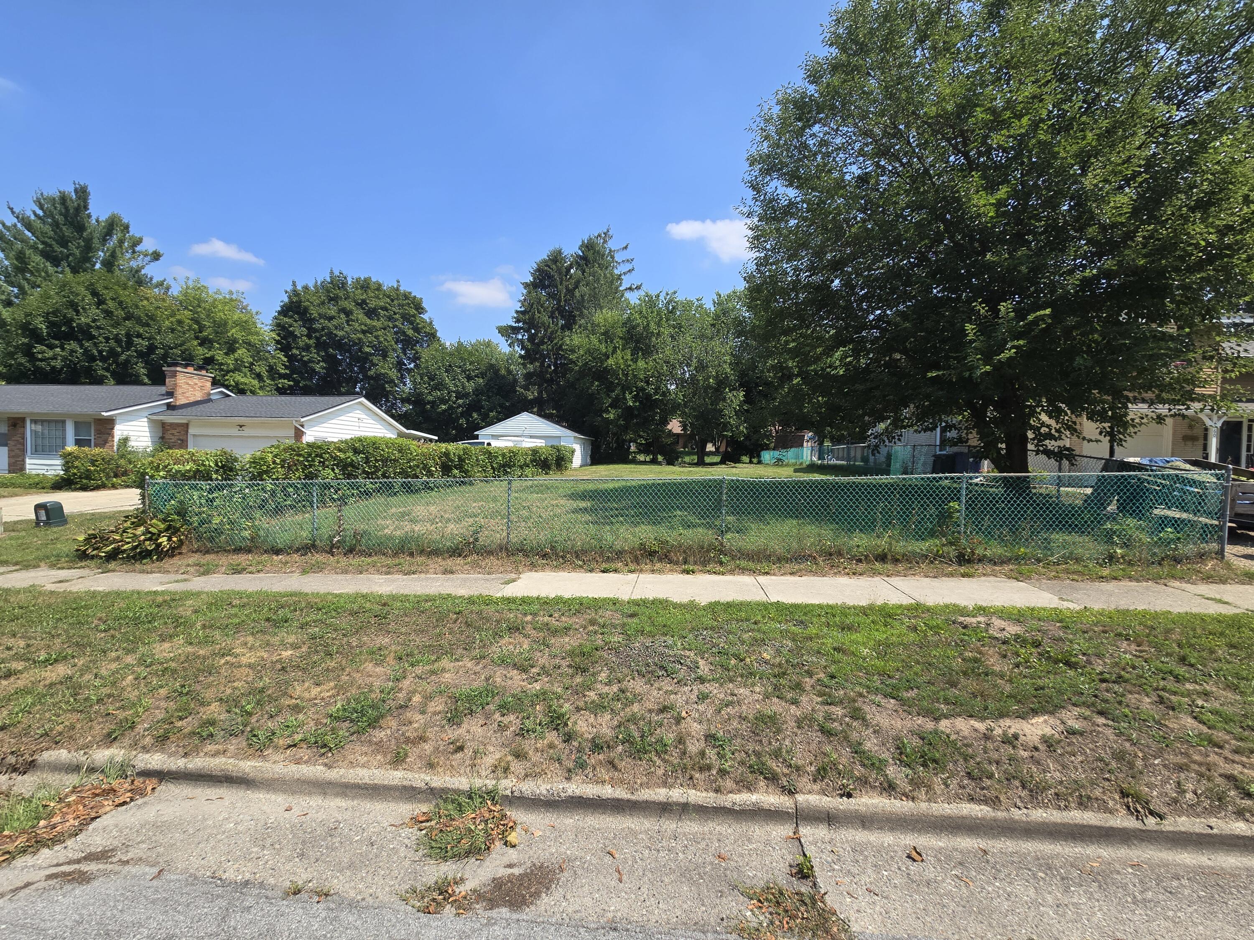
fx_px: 471
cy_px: 470
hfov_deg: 106.2
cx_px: 627
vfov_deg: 89.9
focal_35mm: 13
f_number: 2.2
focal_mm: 2.2
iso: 50
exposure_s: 1/1681
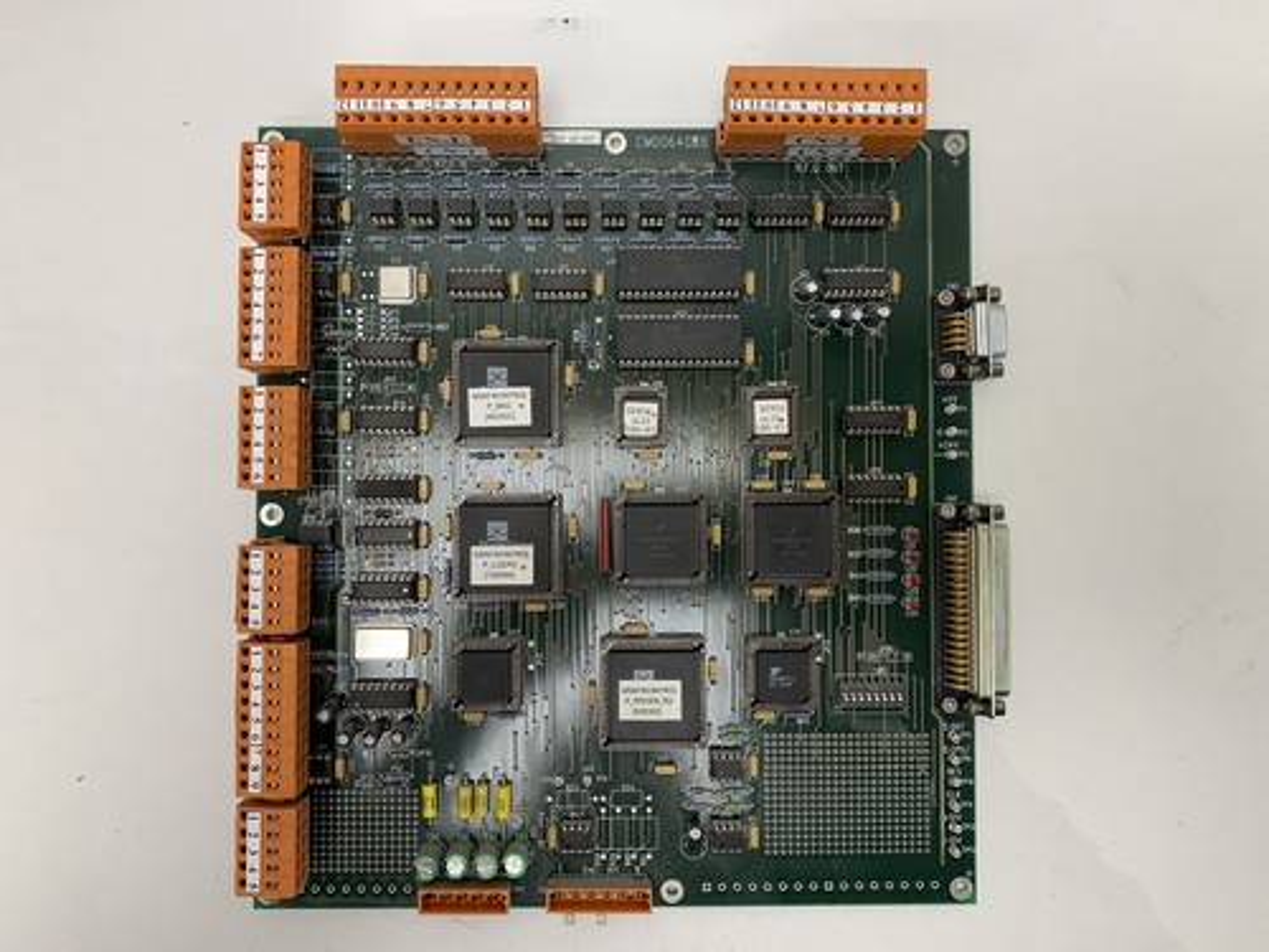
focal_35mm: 26
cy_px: 476
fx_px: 953
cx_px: 634
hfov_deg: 67.3
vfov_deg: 53.1
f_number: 1.8
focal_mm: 4.25
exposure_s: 1/100
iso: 50
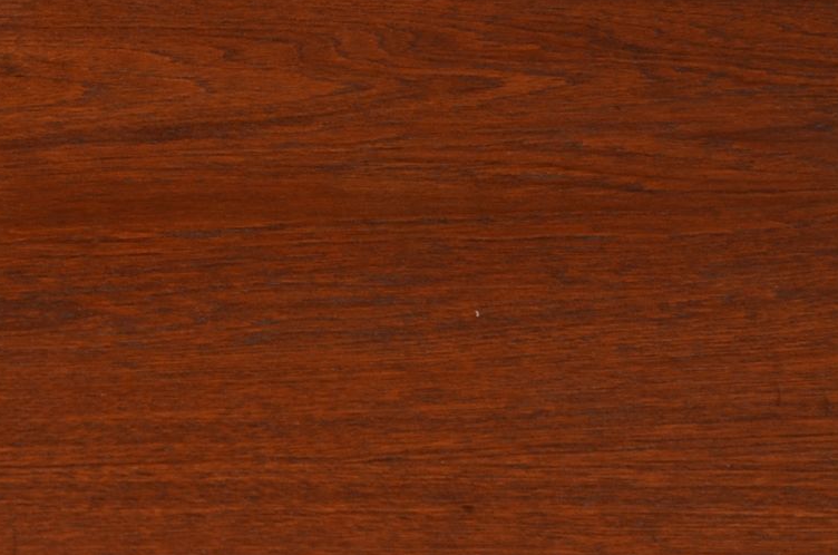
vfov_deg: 11.5
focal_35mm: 118
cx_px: -148
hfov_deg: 16.7
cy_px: 496
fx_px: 2741
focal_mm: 24
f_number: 7.1
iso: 200
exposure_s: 1/80
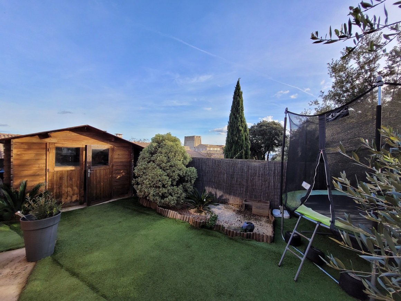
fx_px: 151
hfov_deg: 106.2
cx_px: 200
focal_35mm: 13
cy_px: 150
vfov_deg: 89.9
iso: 40
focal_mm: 1.74
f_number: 2.2
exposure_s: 1/677
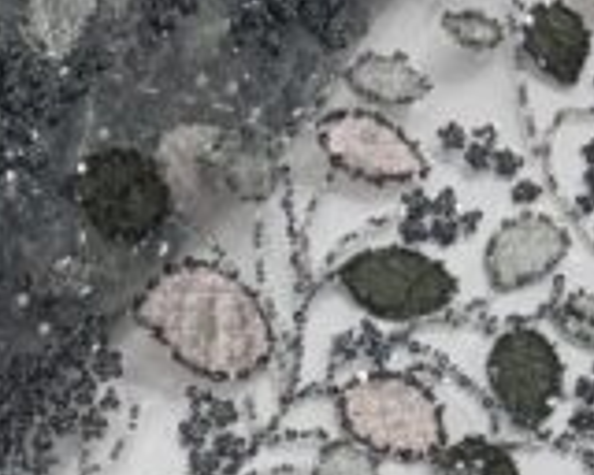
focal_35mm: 127
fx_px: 2233
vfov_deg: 9.5
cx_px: -353
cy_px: 1414
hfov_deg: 14.0
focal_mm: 5.96
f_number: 1.6
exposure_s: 1/100
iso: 32
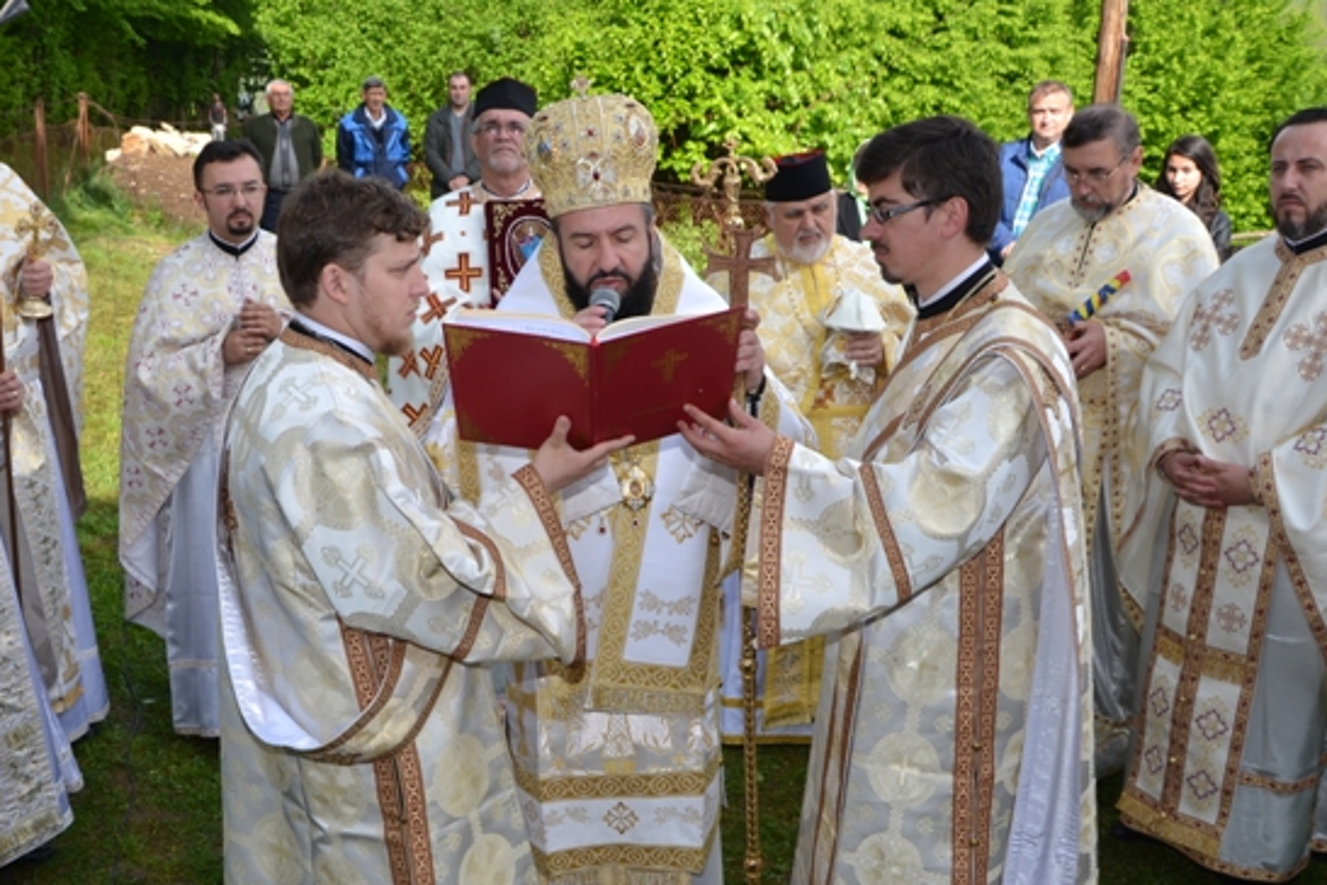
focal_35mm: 38
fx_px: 1401
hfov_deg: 50.5
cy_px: 571
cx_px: 561
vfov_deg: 34.8
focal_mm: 18
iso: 100
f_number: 6.3
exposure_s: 1/160
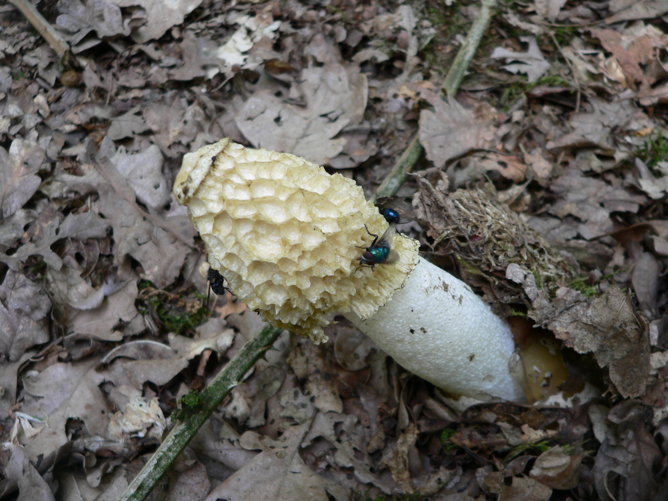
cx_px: 334
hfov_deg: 51.4
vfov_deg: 39.7
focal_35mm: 36
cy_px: 250
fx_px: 695
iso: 80
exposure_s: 1/60
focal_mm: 6
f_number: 2.8
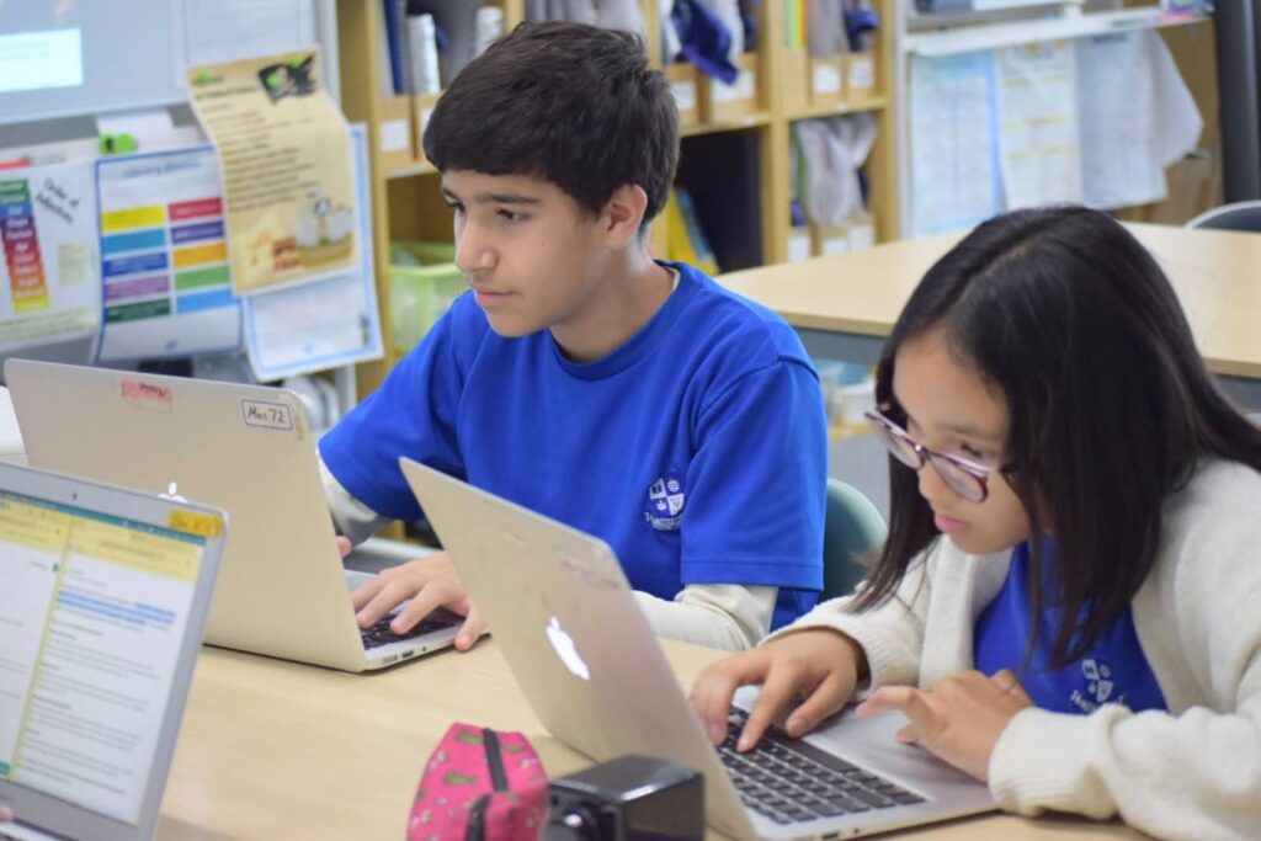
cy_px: 420
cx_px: 630
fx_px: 2890
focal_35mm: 82
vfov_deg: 16.6
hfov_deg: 24.6
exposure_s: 1/60
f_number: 4
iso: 1000
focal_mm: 55
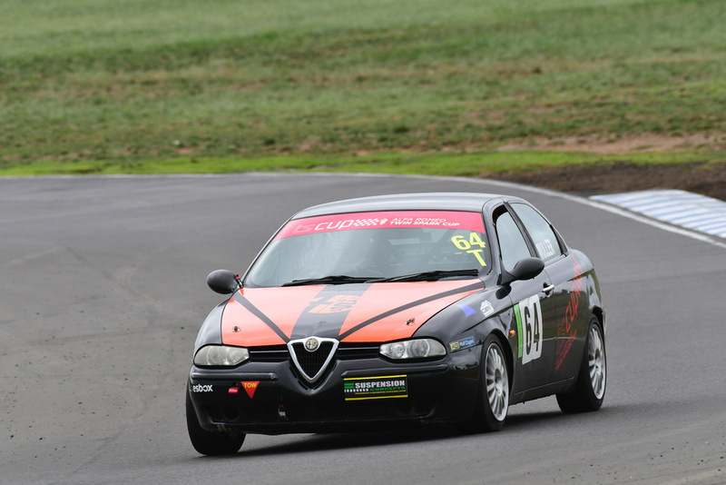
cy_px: 242
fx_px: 15130
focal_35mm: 750
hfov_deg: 2.7
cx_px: 363
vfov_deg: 1.8
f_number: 10
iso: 640
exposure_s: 1/640
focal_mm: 500
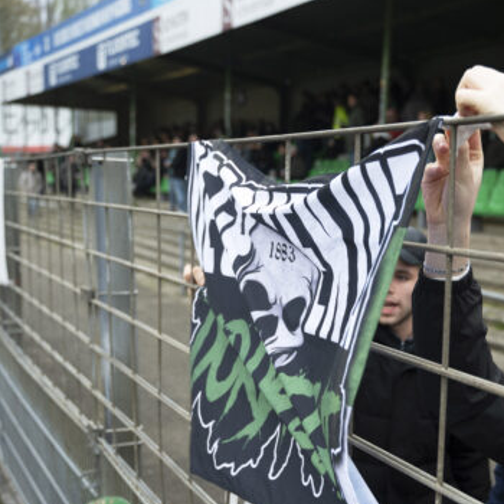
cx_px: 377
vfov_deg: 31.8
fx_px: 873
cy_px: 359
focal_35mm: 53
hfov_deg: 31.6
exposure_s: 1/100
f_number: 2.8
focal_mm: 28
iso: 800
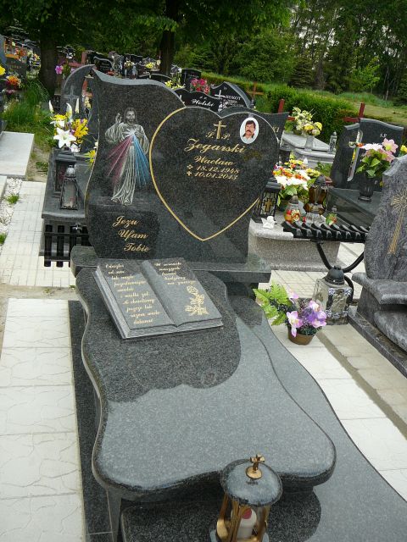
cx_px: 204
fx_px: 549
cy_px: 271
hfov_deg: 40.7
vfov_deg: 52.6
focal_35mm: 35
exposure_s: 1/400
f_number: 2.8
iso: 80
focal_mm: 5.2
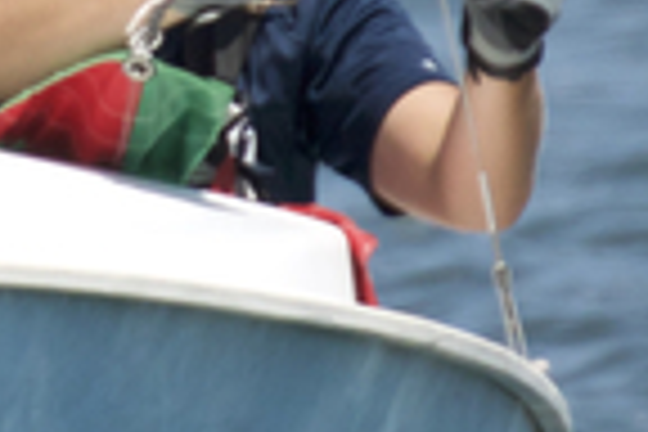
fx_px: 103330
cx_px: -94
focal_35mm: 5741
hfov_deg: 0.4
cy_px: -236
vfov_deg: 0.2
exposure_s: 1/640
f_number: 5.6
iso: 160
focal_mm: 300
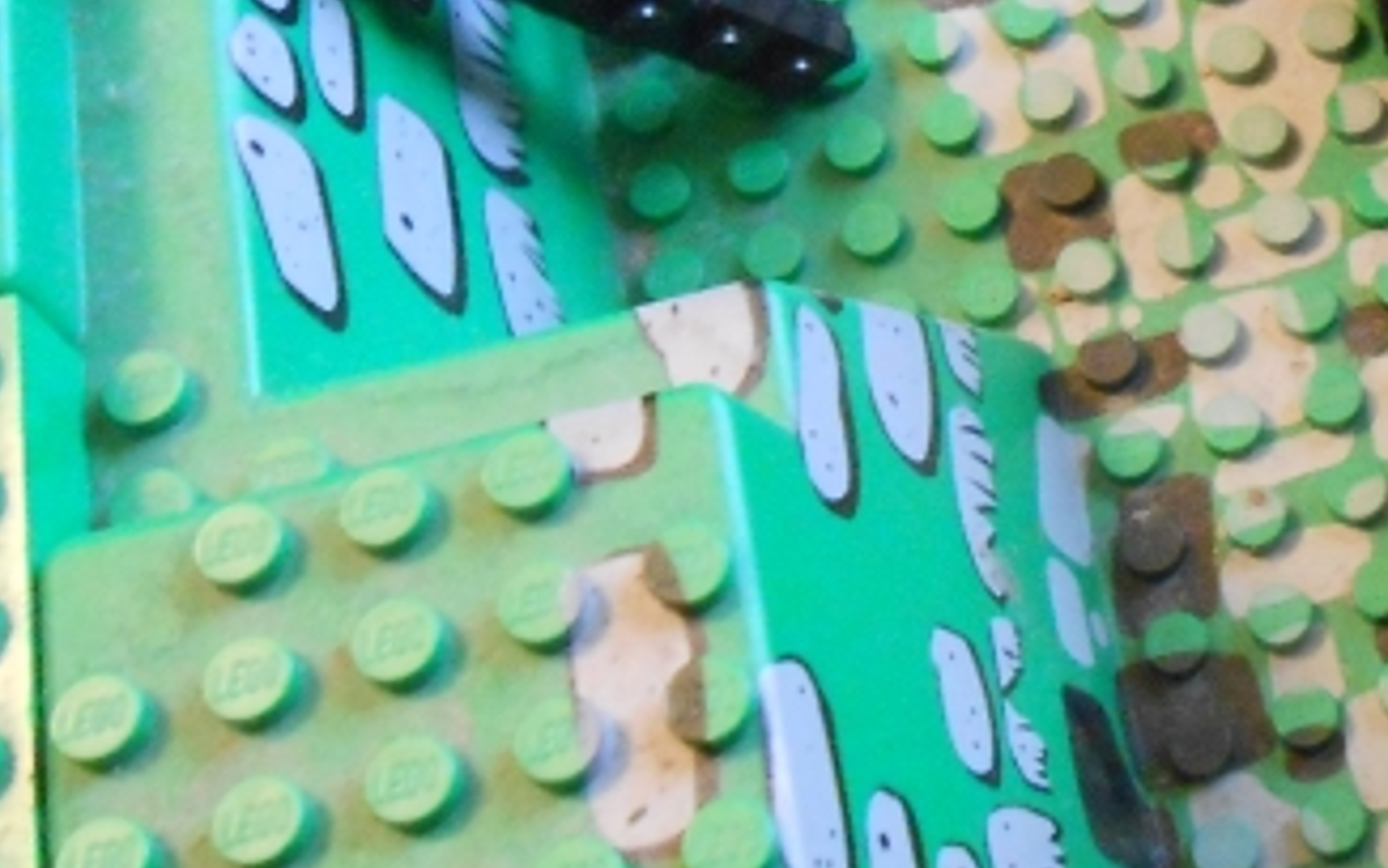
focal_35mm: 78
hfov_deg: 25.0
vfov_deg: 16.4
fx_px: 2952
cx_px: 1448
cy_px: 26
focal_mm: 5.3
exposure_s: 1/3
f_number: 3.8
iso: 800
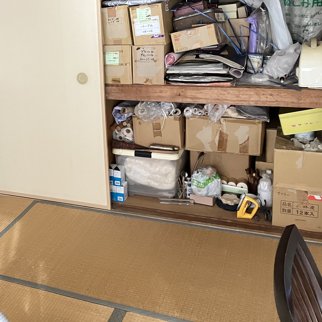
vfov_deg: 35.5
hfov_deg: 34.5
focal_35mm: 47
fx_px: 495
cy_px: 93
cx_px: 48
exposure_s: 1/60
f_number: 1.8
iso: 250
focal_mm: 3.99
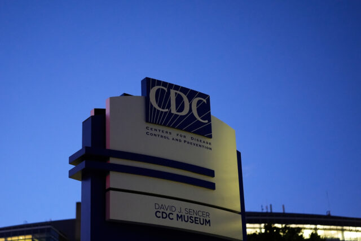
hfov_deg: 28.8
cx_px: 180
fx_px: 702
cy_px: 120
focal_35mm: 70
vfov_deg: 19.5
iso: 5000
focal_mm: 70
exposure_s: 1/60
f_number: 2.8
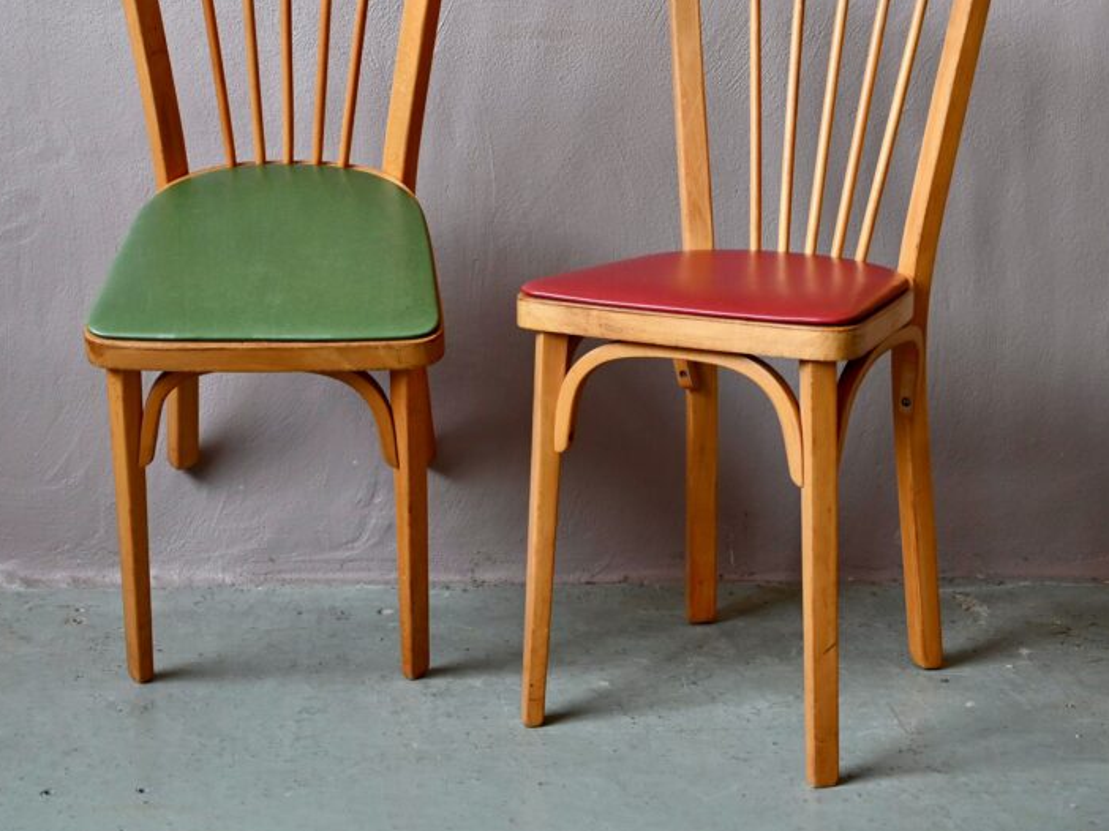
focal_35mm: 66
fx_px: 2114
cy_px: 308
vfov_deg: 22.2
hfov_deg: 29.3
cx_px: 419
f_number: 5
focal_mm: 47
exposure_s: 1/100
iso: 800
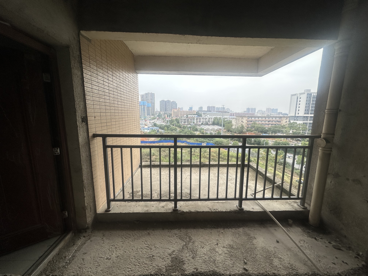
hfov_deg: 102.1
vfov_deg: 85.7
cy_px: 138
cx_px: 184
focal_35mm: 14
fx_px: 149
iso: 50
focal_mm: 2.22
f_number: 2.2
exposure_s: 1/99
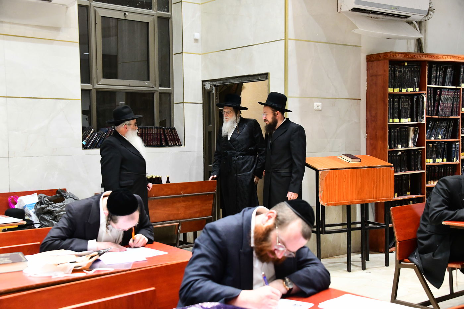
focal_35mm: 48
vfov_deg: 28.1
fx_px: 619
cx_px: 232
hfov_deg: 41.1
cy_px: 154
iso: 5000
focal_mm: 48
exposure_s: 1/160
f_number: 5.6
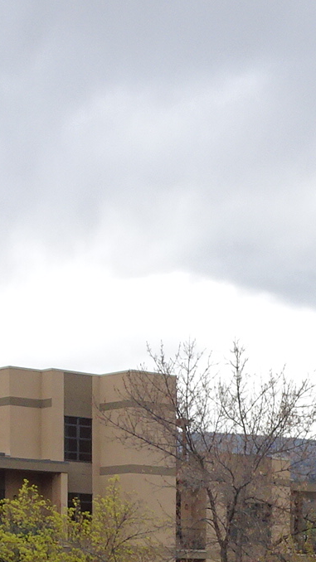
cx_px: 349
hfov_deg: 11.9
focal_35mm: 100
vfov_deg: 20.2
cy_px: 652
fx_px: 1491
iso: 80
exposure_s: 1/320
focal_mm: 4.1
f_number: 3.5
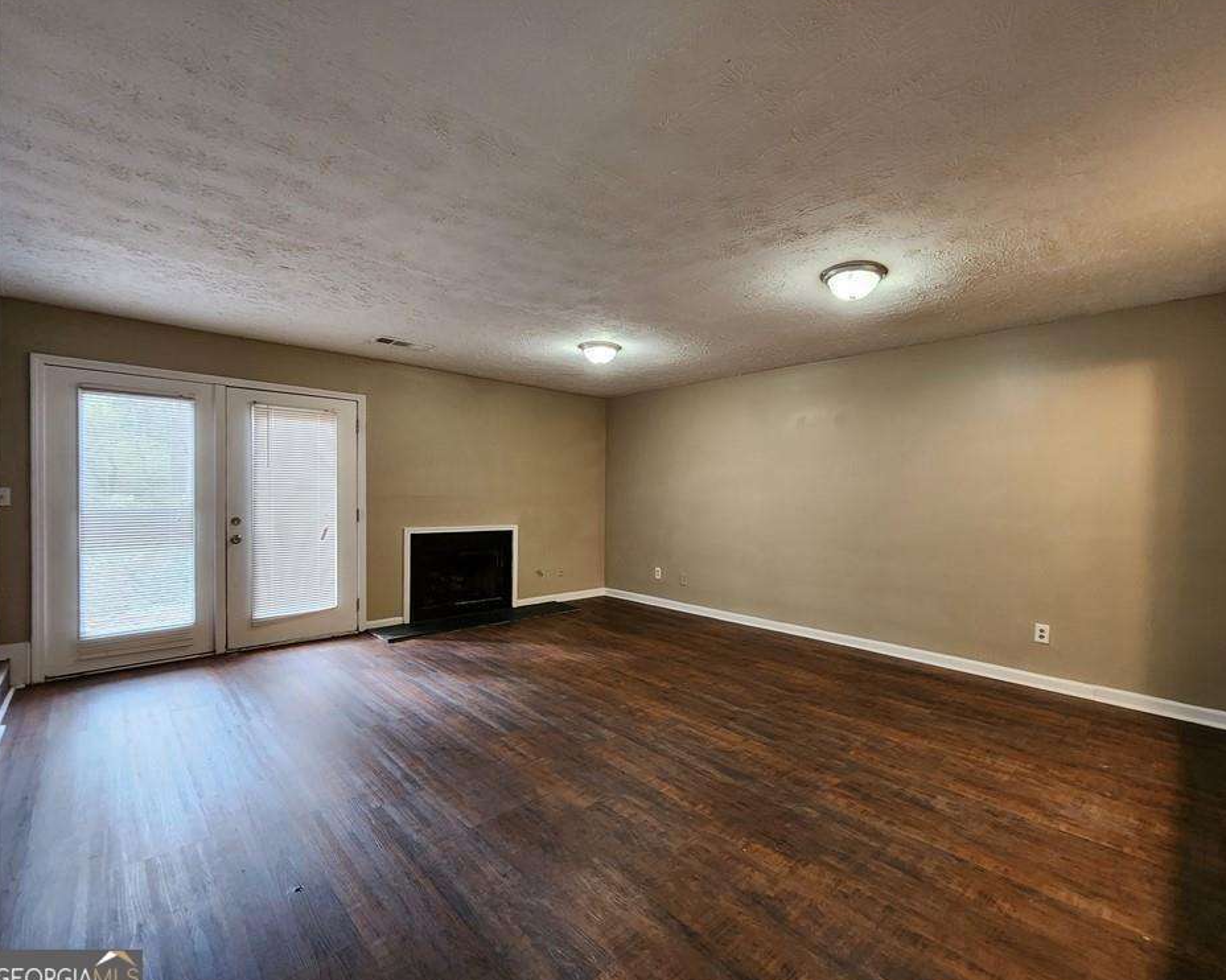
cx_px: 668
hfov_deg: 100.4
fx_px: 508
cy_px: 493
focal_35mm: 14
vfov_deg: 88.0
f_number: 2.2
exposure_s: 1/30
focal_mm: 2.2
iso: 320
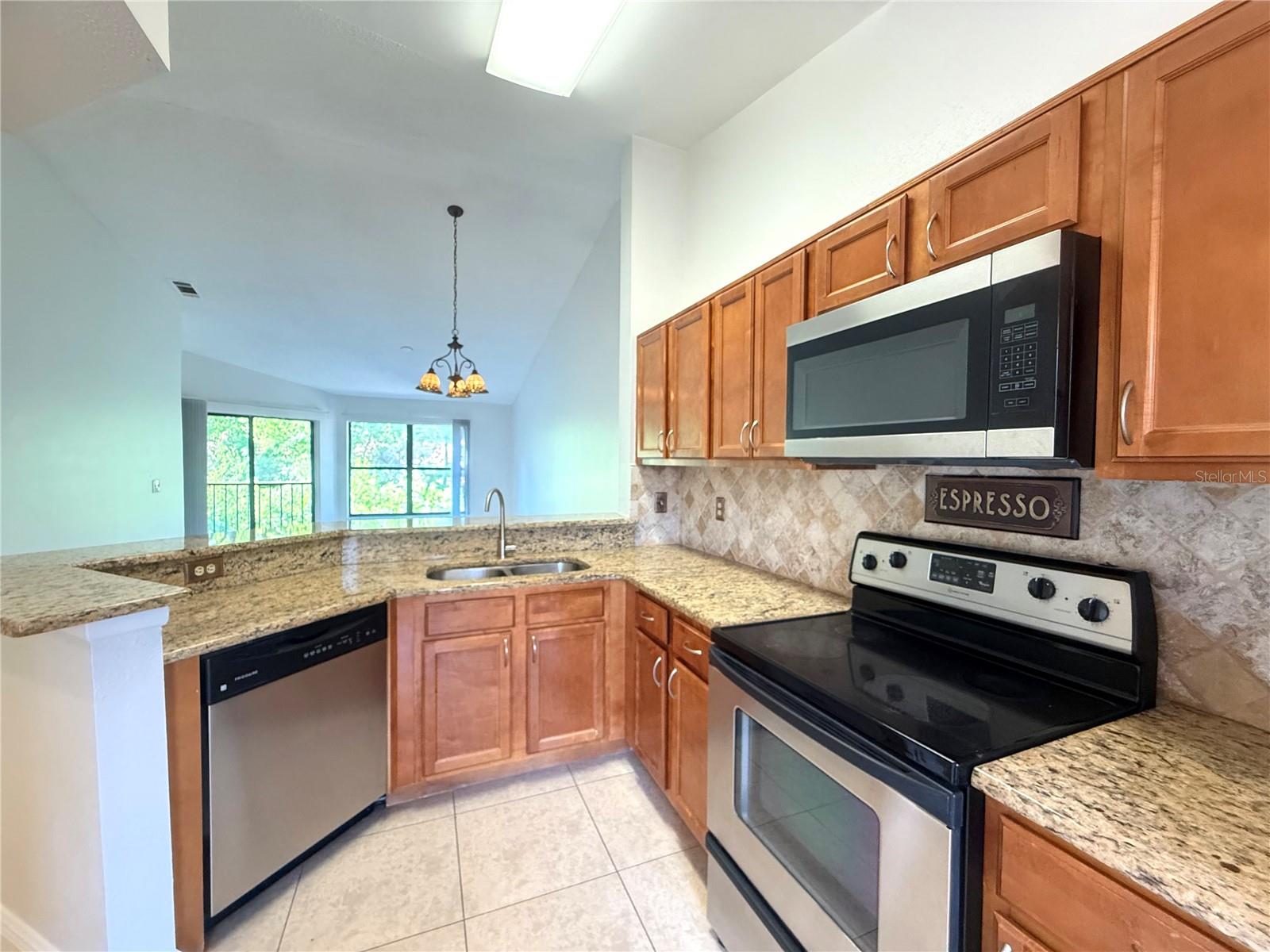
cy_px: 476
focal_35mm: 14
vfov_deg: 85.7
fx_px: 514
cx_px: 635
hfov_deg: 102.1
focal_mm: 2.22
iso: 500
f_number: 2.2
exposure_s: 1/60
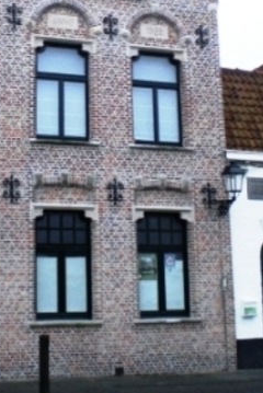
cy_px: 107
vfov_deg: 30.1
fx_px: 722
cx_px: 72
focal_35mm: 66
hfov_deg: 20.5
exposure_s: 1/50
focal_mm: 6.3
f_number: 3.1
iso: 200
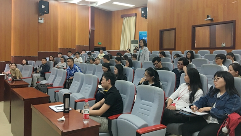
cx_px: 121
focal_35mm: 32
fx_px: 204
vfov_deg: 36.5
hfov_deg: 61.0
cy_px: 54
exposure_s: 1/17
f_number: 2.2
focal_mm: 4.15
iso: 80
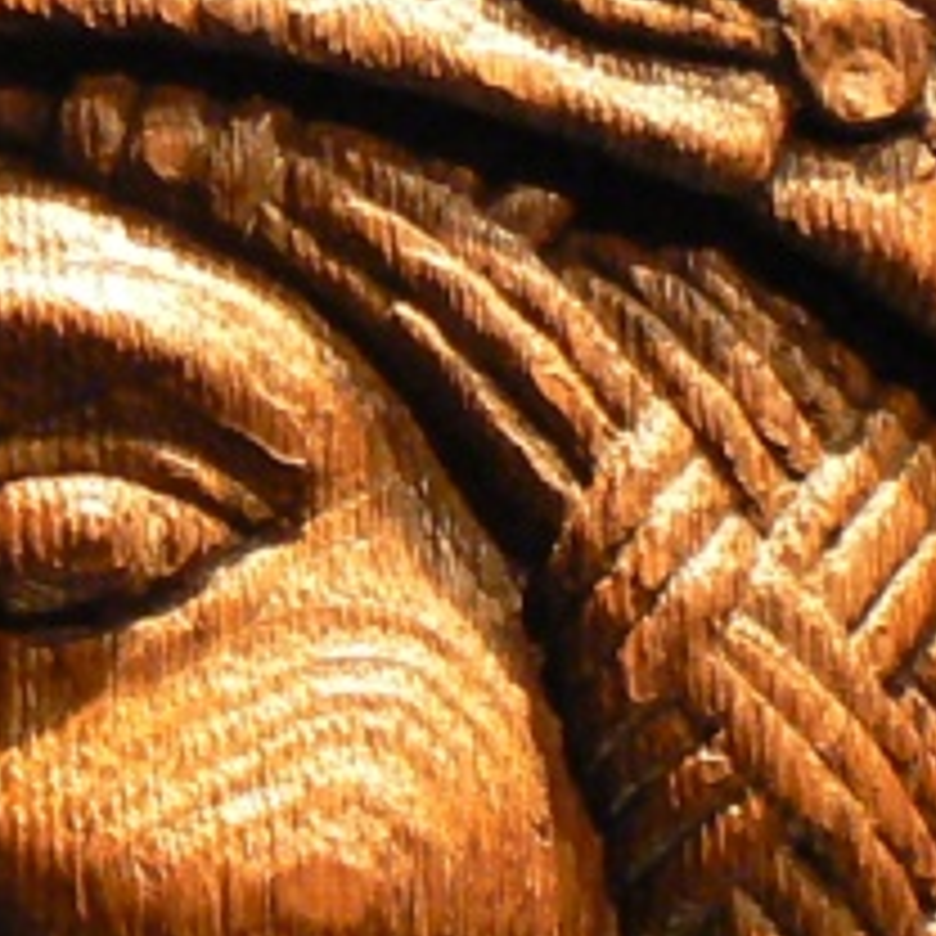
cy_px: 1094
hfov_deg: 10.8
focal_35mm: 161
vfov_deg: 10.7
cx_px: 270
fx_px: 4925
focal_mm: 6.2
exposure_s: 1/2.5
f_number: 2.8
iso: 200
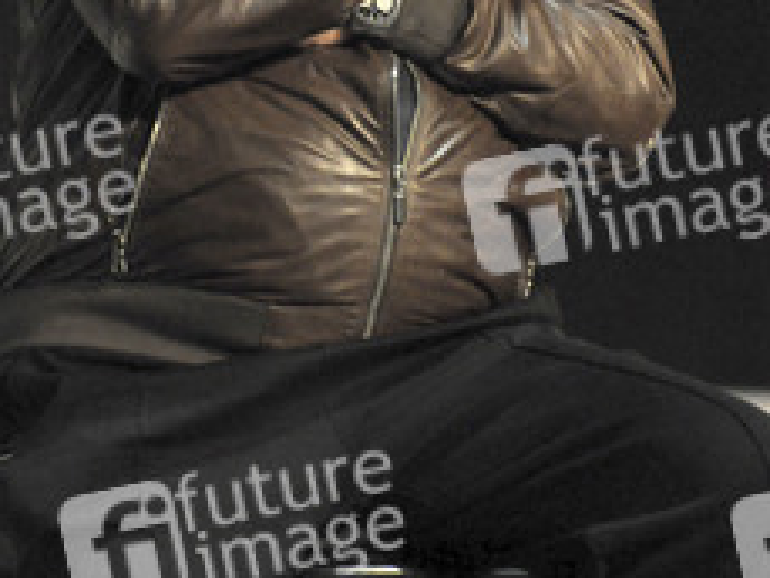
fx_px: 16803
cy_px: 27
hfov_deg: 2.6
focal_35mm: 755
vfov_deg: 2.0
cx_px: 330
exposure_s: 1/100
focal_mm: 300
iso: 3200
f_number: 5.6
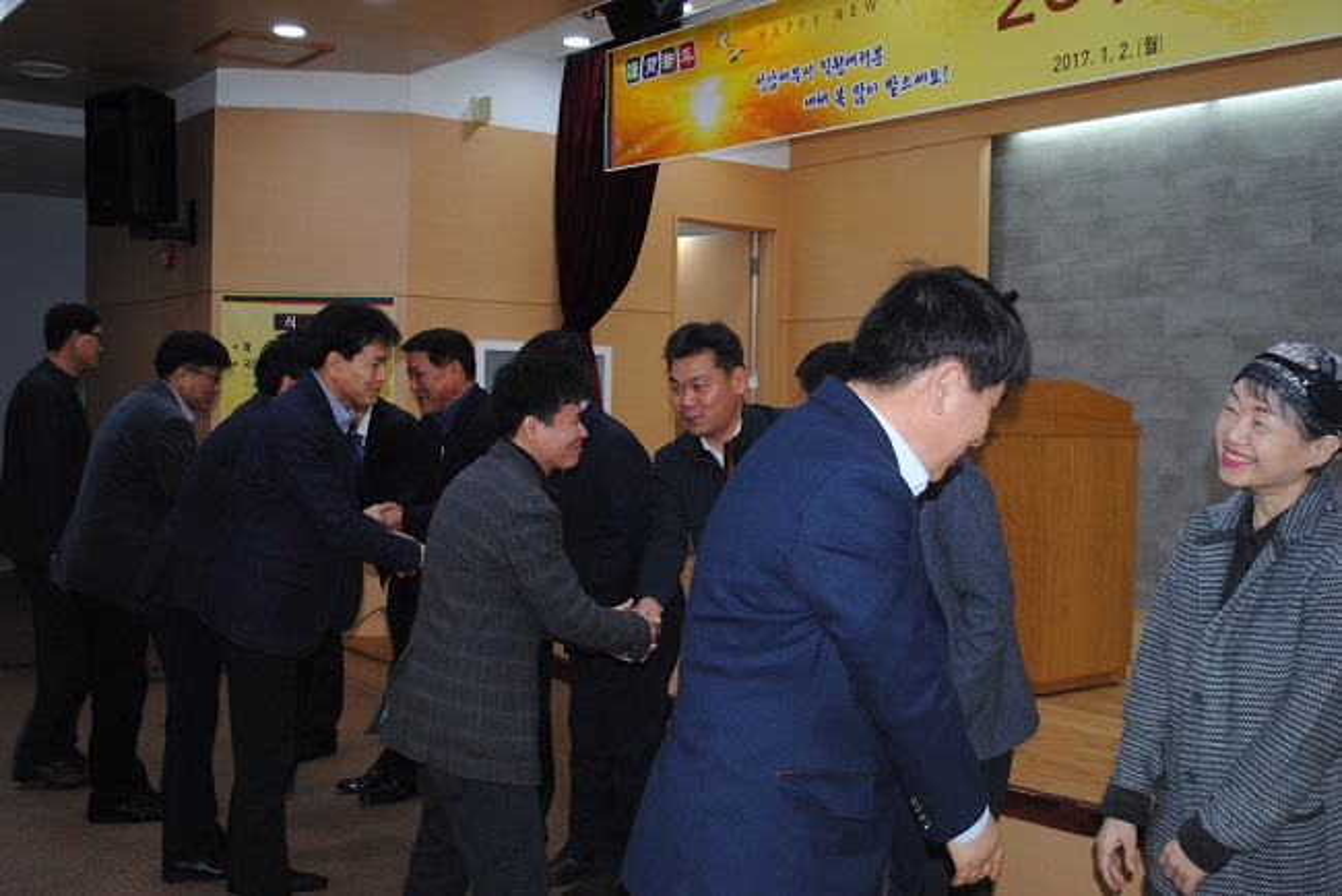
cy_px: 448
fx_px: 1454
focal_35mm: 39
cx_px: 671
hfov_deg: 49.5
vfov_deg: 34.2
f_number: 4.2
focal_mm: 26
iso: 200
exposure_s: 1/60
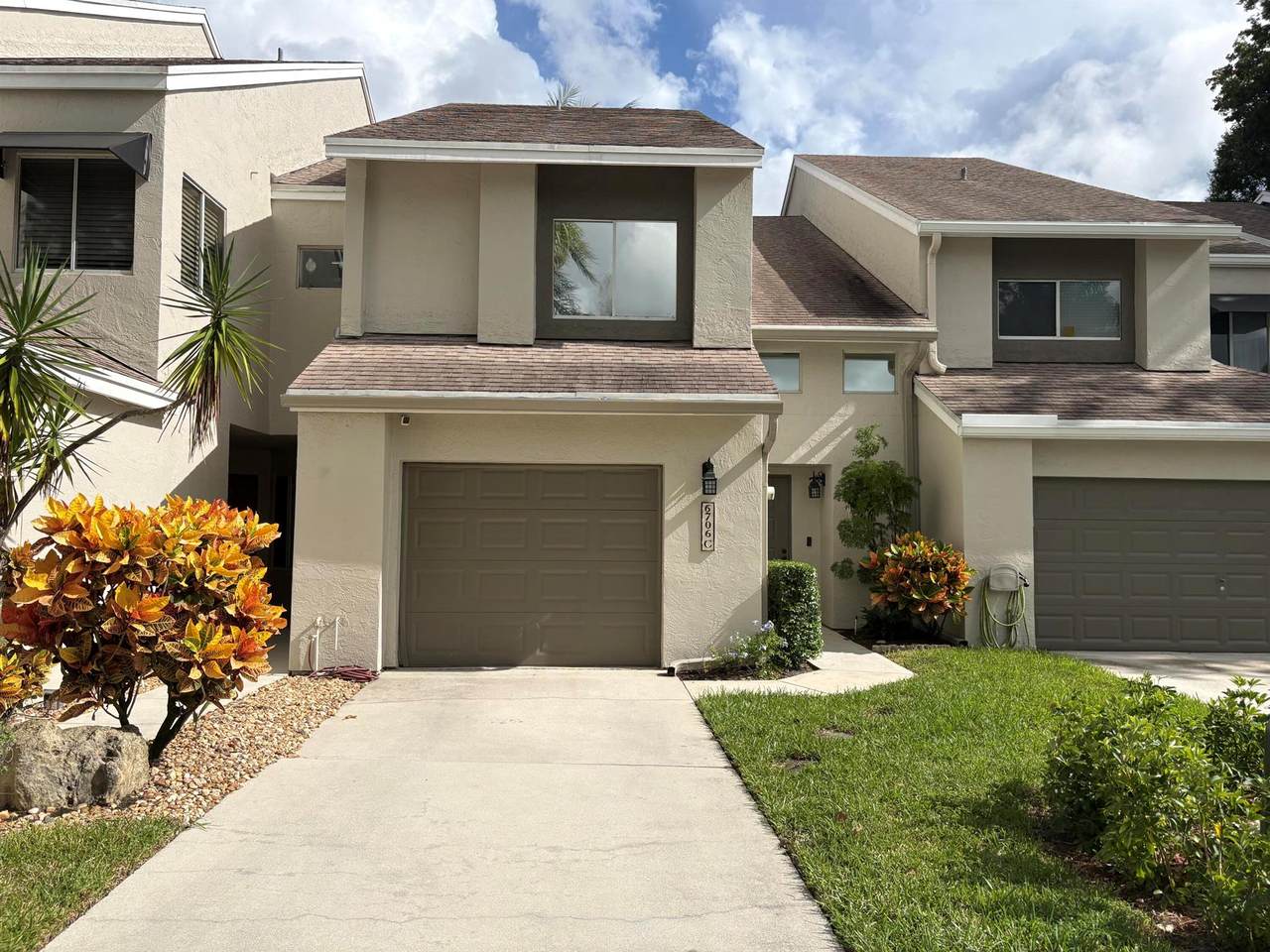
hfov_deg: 67.3
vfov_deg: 53.1
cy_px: 476
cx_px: 635
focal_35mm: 26
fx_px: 954
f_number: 1.6
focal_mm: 5.96
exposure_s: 1/5348
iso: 50
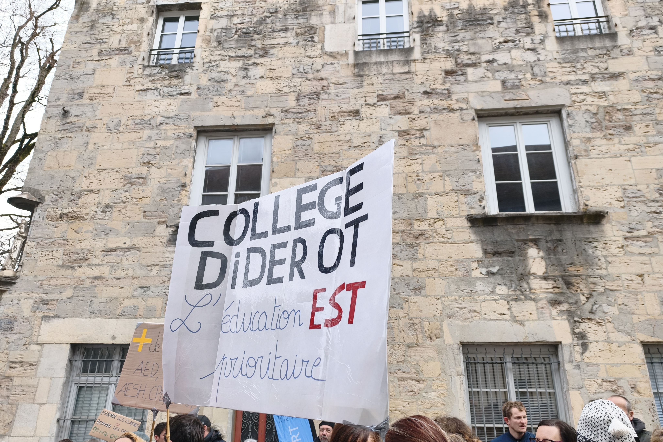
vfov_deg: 53.0
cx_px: 332
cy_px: 246
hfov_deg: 73.7
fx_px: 442
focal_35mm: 24
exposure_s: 1/644
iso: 50
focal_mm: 6.45
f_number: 1.62
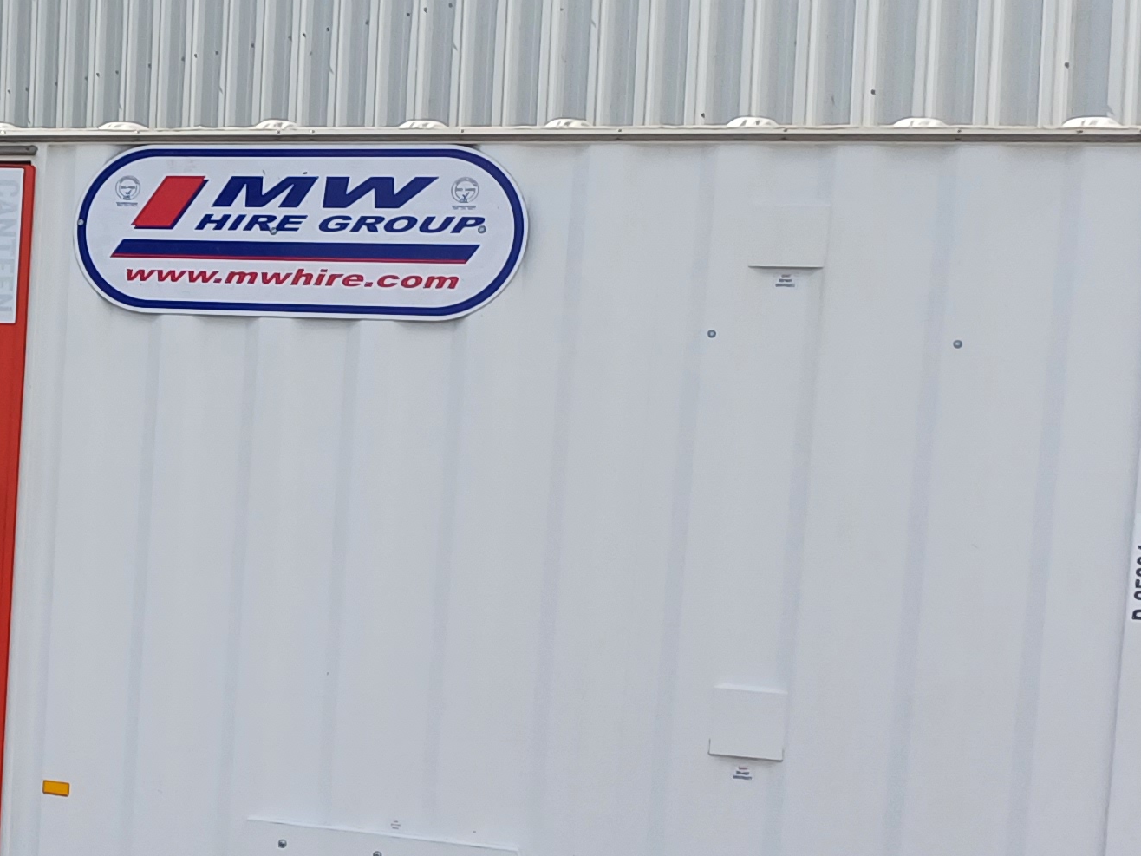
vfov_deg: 19.3
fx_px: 2505
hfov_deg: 23.8
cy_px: 575
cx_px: -153
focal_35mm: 76
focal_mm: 4.65
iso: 50
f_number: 1.8
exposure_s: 1/1178
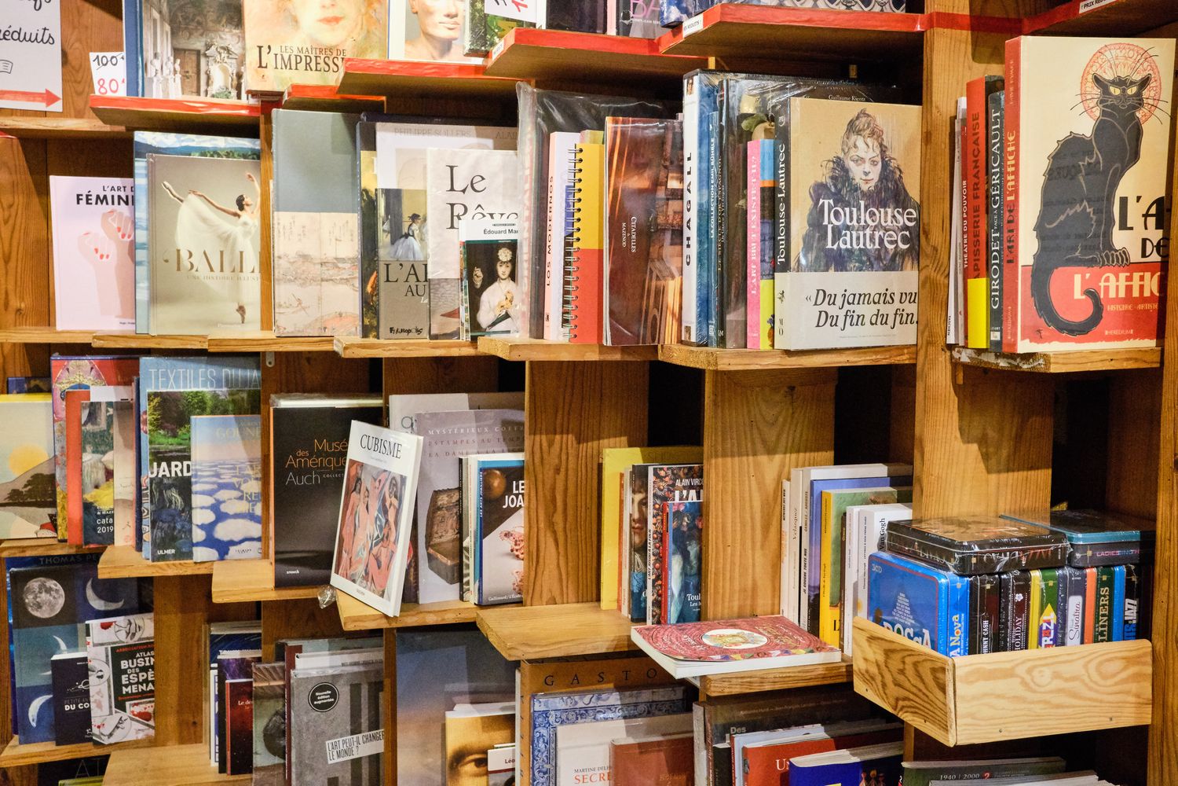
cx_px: 589
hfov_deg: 54.4
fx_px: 1145
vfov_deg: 37.9
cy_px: 393
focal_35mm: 35
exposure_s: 1/125
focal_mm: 23
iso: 6400
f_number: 7.1
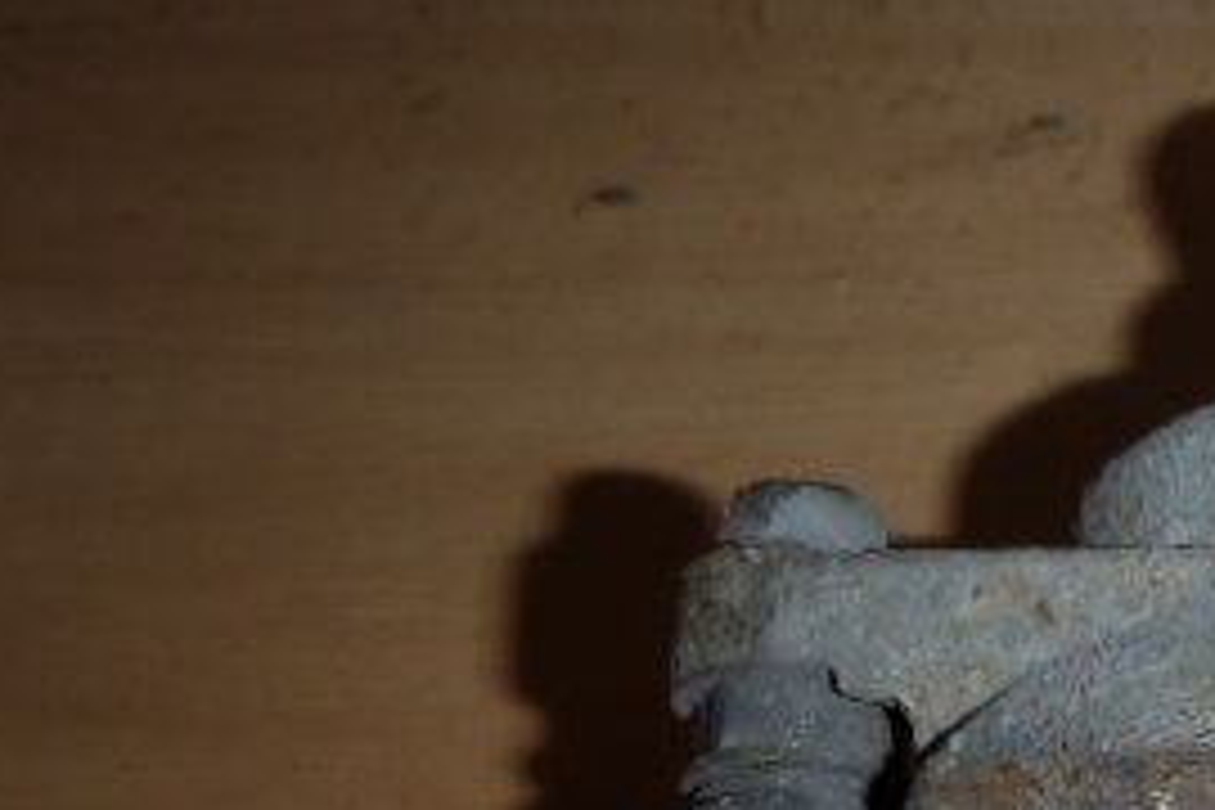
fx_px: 2329
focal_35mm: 69
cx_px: 1408
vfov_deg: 18.3
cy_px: 1071
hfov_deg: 26.4
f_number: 3.9
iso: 100
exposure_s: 1/30
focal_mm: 5
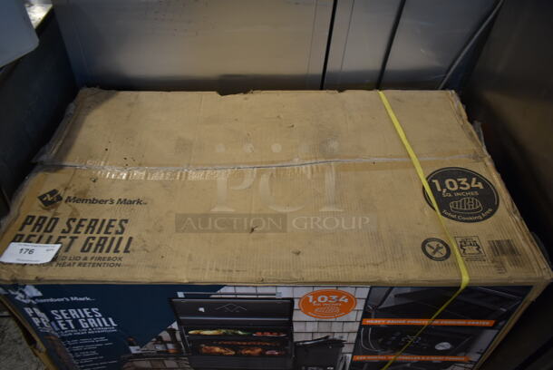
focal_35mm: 27
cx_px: 276
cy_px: 185
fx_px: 415
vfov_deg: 48.0
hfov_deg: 67.3
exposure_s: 1/30
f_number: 3.5
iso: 400
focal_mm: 18
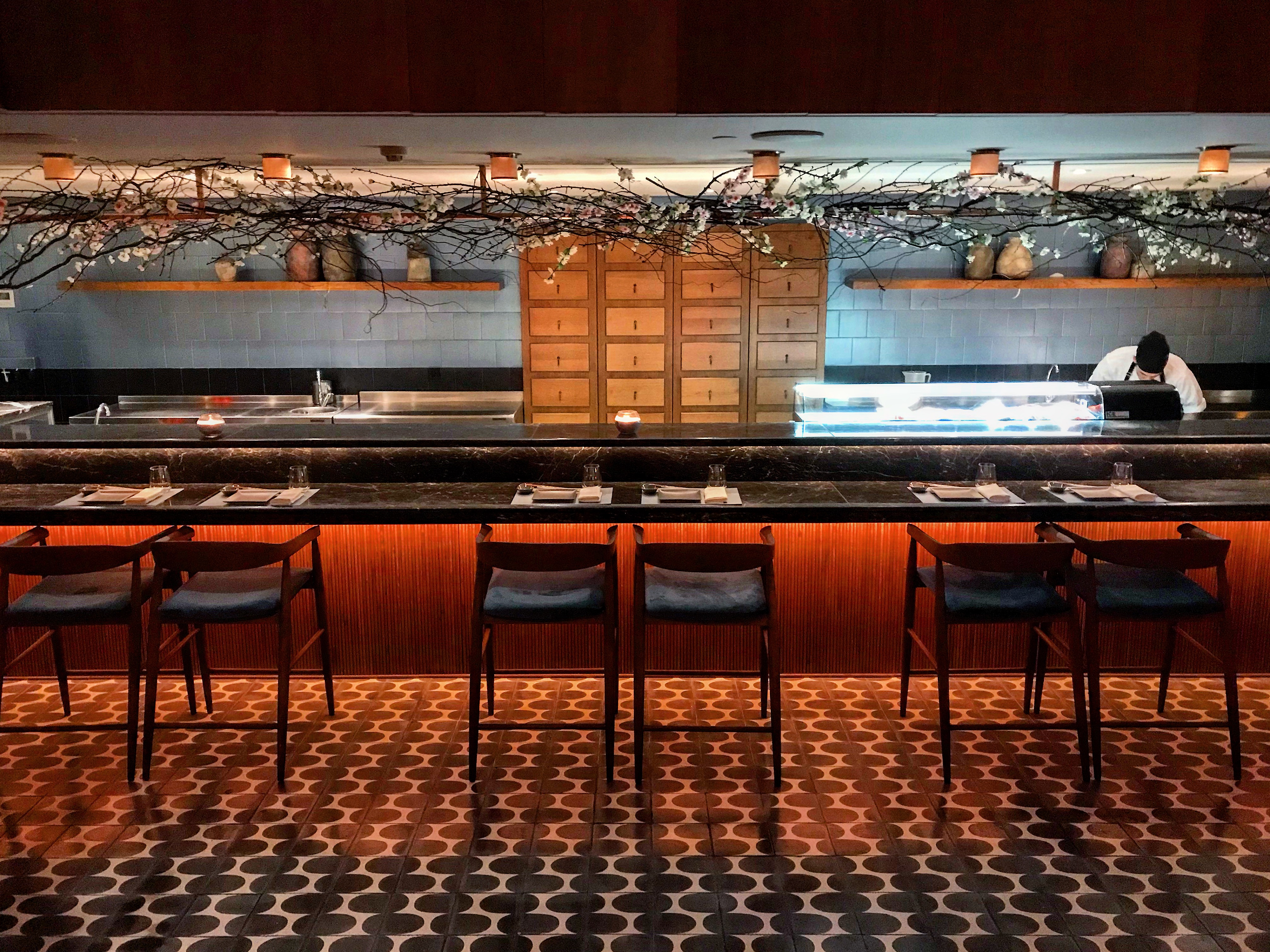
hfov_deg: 63.4
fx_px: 1027
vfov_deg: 49.7
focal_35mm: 28
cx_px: 635
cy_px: 476
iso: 100
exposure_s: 1/4
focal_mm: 3.99
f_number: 1.8
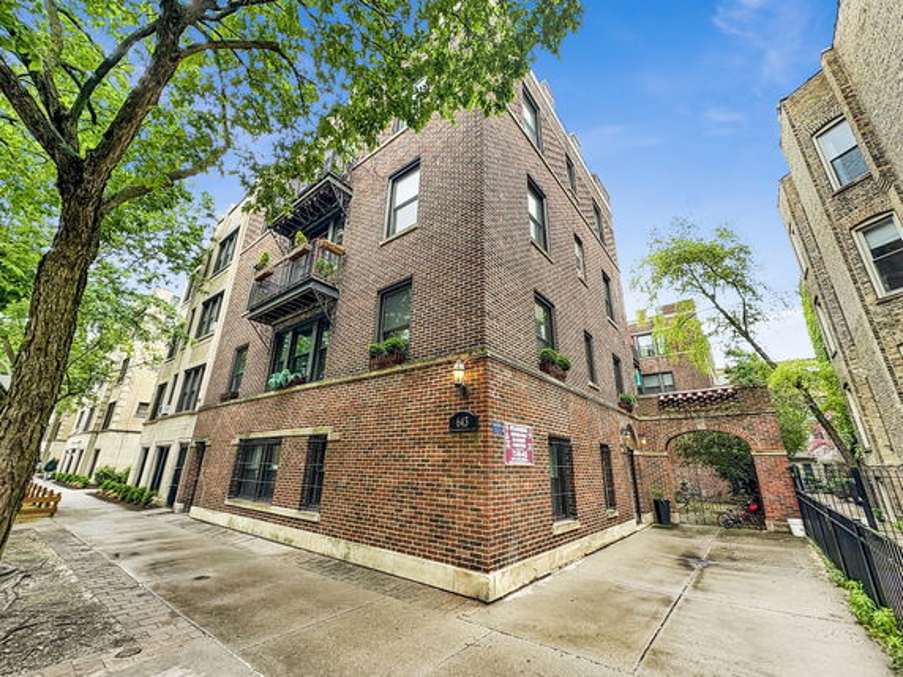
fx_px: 365
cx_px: 452
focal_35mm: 14
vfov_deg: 85.7
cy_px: 338
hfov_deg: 102.1
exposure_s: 1/134
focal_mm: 2.22
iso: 100
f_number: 2.2
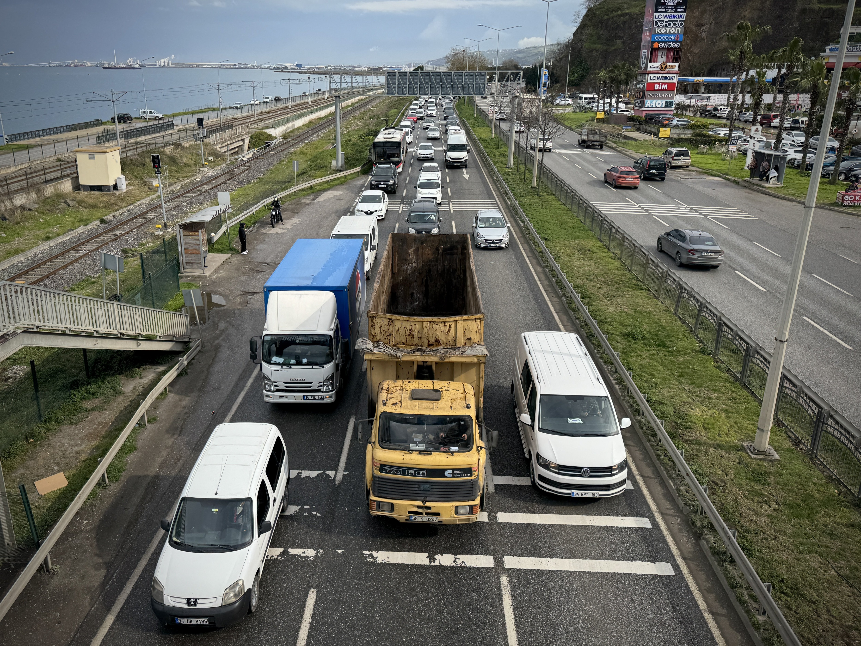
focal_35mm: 24
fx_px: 597
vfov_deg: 56.8
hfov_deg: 71.6
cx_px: 430
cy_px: 323
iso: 80
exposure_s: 1/3597
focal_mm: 6.76
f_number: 1.78
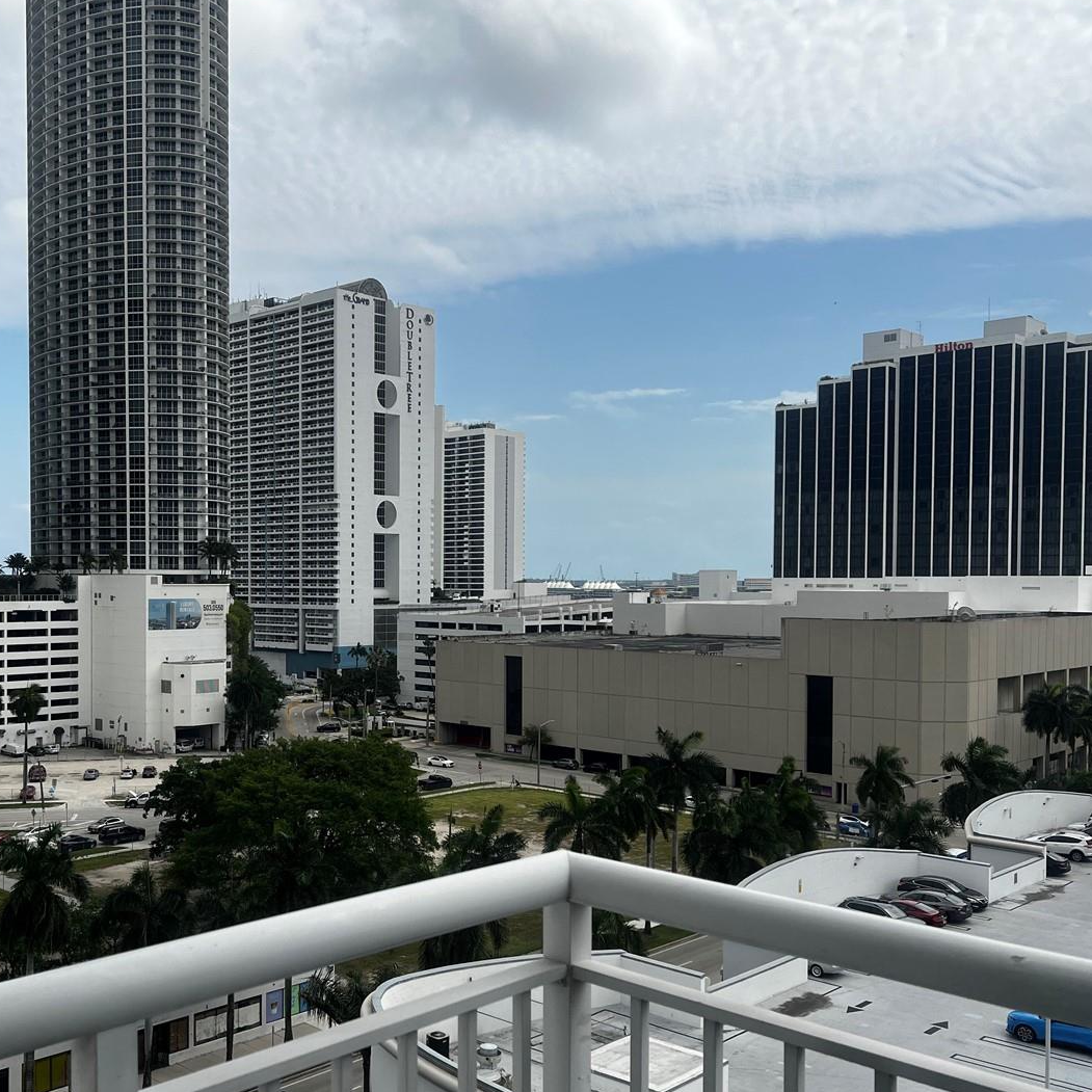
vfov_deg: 47.1
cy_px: 612
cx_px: 350
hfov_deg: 46.4
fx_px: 1249
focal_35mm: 35
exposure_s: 1/6579
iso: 50
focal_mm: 5.7
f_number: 1.5
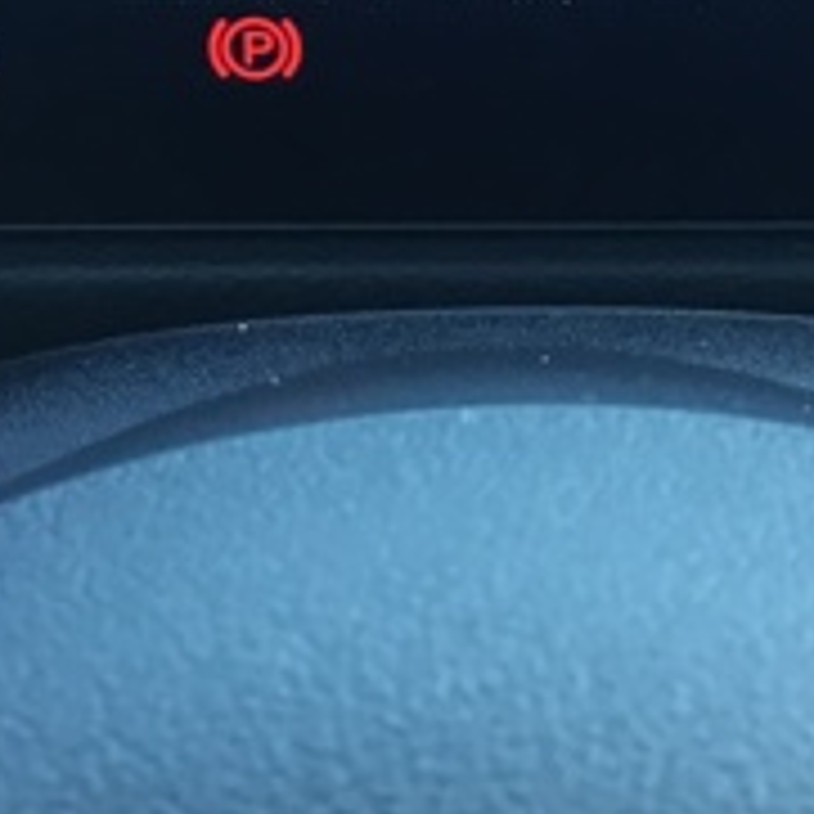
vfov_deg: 14.0
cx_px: 508
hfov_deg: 14.4
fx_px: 3219
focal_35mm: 121
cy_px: -135
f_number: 2.4
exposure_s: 1/33
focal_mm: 3.3
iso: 40
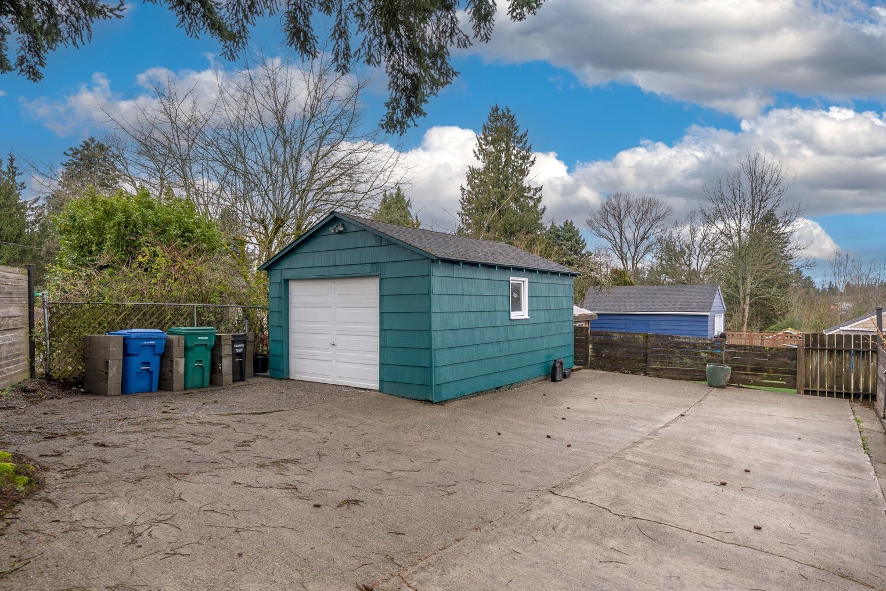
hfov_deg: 84.0
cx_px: 451
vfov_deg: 61.8
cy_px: 327
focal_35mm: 20
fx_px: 492
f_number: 7.1
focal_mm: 18
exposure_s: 1/40
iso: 80
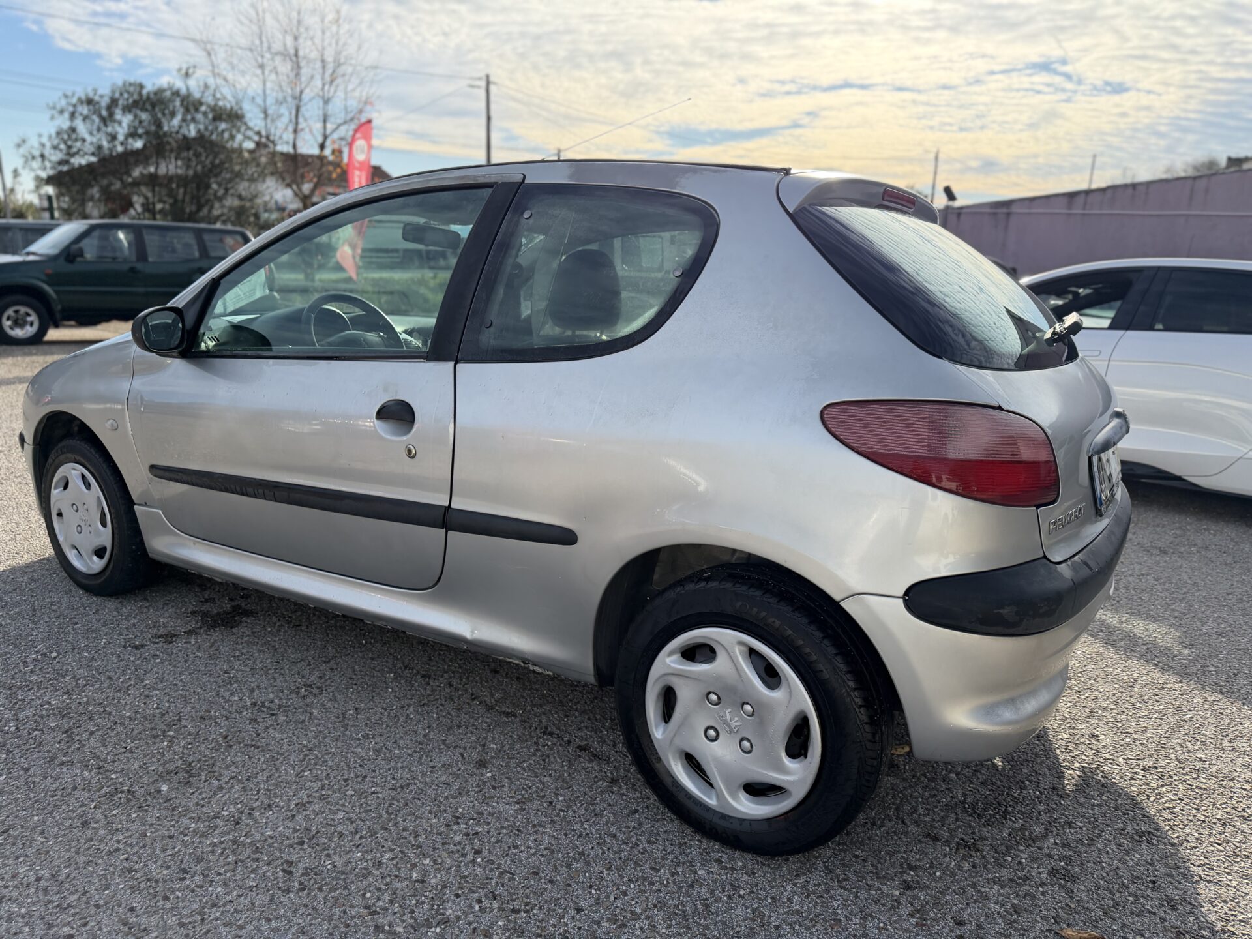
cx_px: 626
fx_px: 868
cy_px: 470
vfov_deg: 56.8
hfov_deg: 71.6
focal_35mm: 24
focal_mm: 6.76
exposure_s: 1/3953
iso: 100
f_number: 1.78
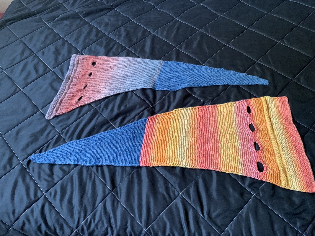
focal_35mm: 26
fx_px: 237
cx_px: 158
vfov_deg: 53.1
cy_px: 118
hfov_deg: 67.3
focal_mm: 4.25
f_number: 1.8
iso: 500
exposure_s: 1/30
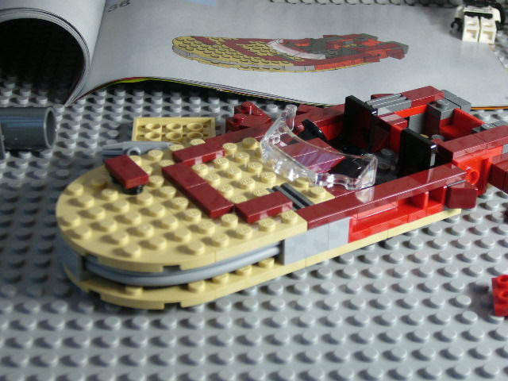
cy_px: 190
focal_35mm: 70
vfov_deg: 21.0
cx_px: 254
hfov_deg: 27.8
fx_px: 1027
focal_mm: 11.5
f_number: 4
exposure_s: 1/30
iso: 100
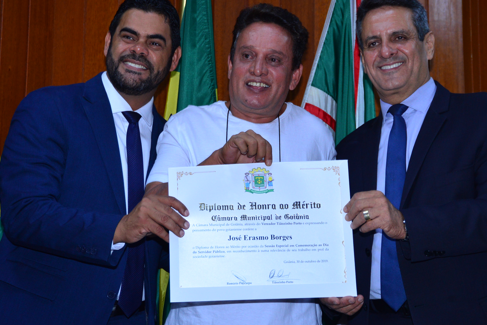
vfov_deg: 16.7
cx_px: 261
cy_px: 132
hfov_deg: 24.7
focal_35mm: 82
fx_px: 1110
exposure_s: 1/125
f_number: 5
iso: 1600
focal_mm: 65
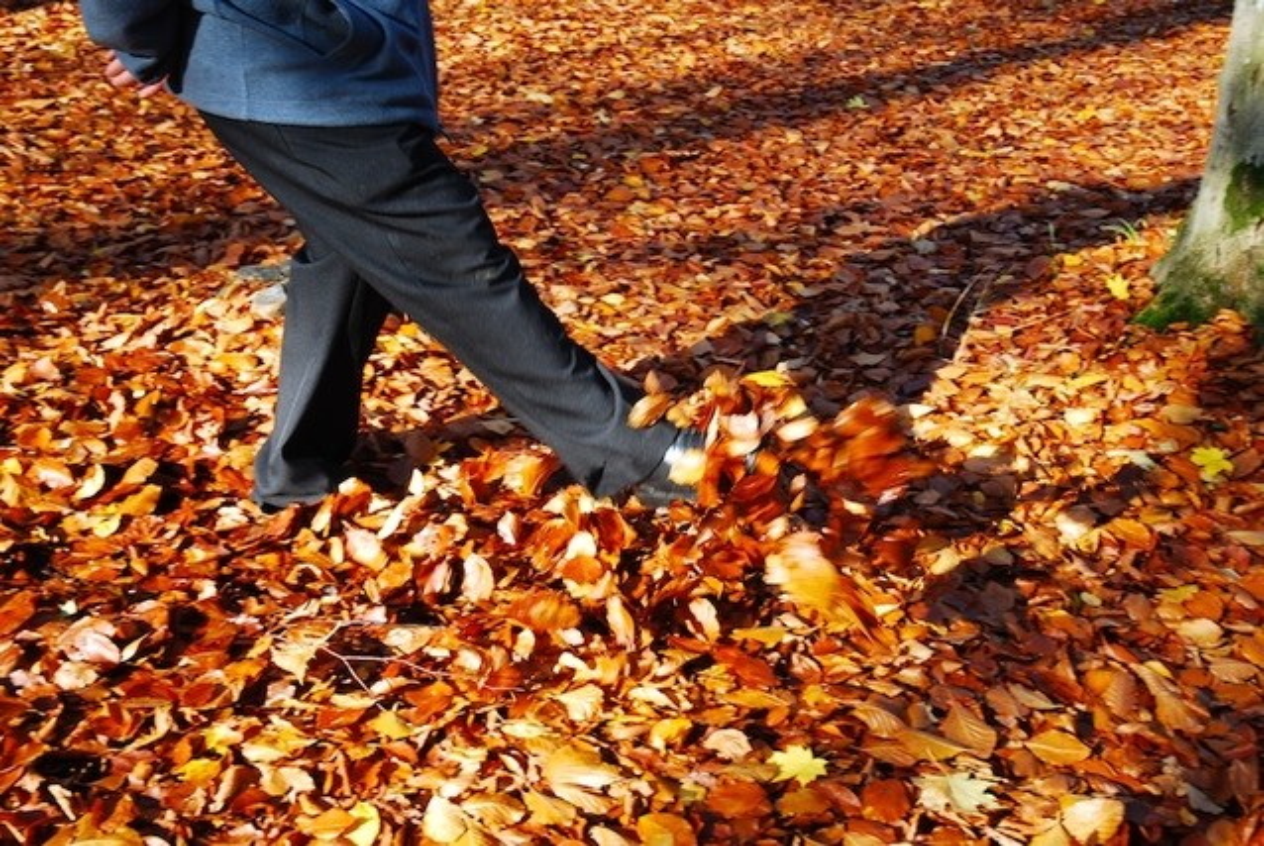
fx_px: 1635
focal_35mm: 46
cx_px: 632
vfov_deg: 29.0
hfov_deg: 42.3
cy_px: 423
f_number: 4.5
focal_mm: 31
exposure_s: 1/80
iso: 100
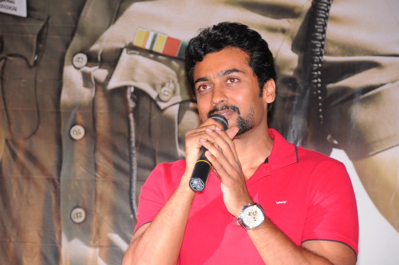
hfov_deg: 13.1
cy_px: 132
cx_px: 200
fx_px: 1743
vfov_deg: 8.7
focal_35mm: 158
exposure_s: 1/125
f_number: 5.6
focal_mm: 105
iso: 1000
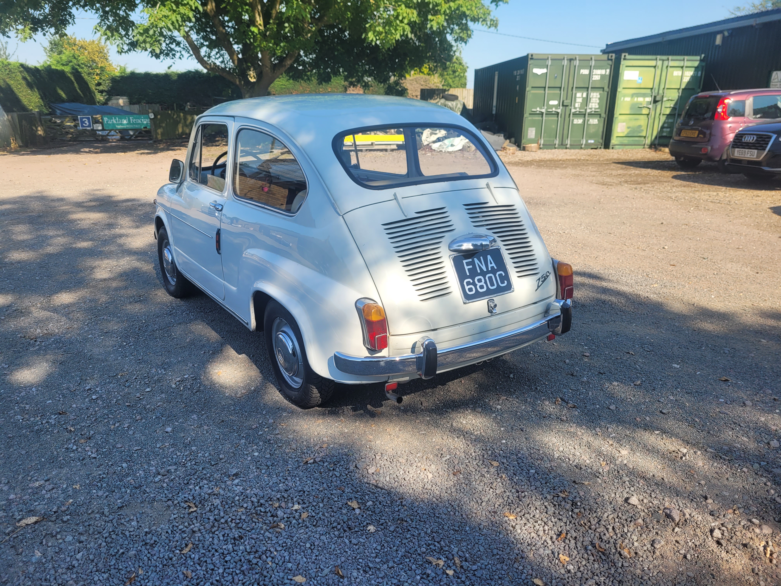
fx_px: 587
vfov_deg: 53.1
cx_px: 390
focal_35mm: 26
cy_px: 293
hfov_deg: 67.3
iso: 40
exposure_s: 1/1135
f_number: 1.8
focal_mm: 5.4
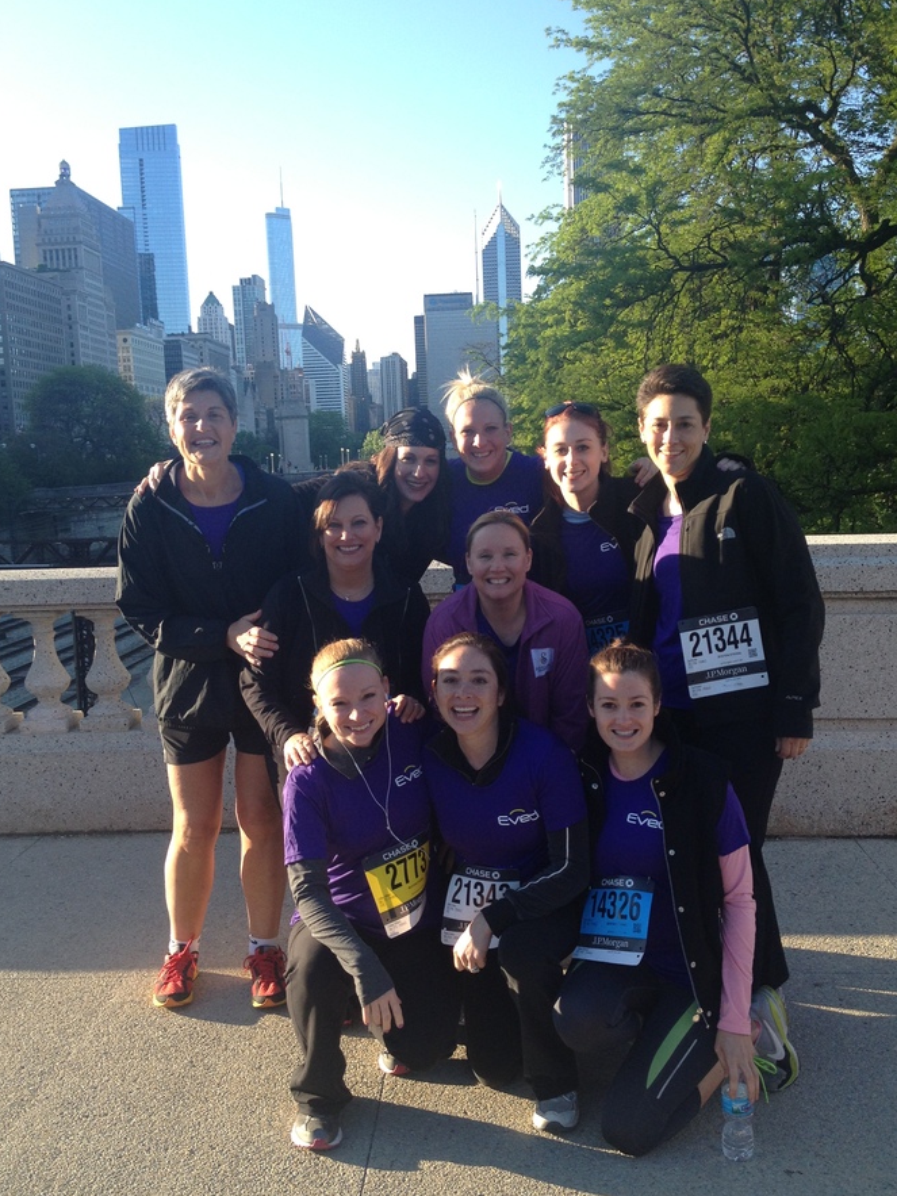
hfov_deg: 37.7
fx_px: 1313
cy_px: 614
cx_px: 459
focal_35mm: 38
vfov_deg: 49.0
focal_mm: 4.28
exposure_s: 1/406
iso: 50
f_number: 2.4
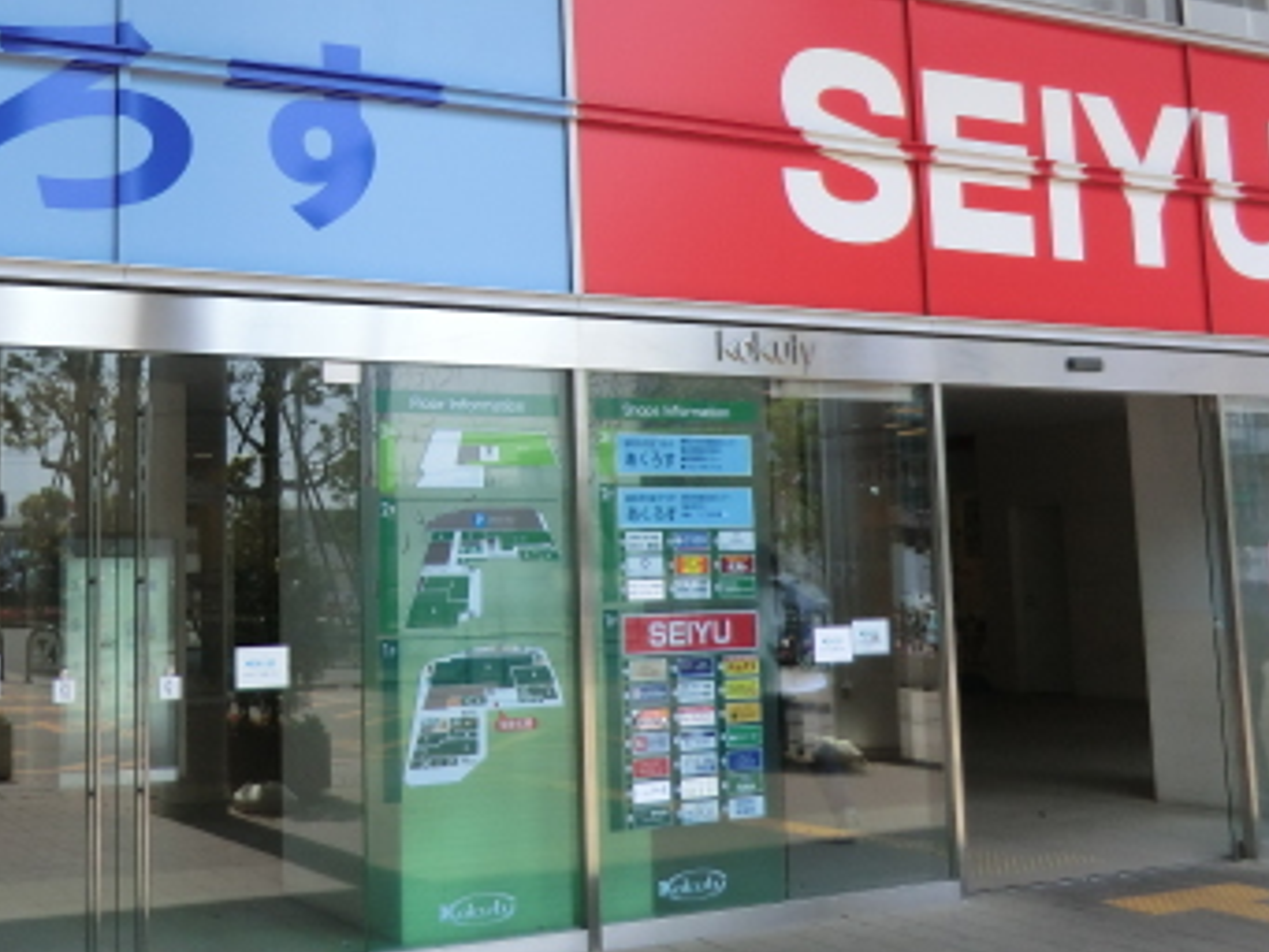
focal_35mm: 45
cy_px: 324
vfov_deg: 32.0
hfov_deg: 40.8
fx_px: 1650
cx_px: 313
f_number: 3.2
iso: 80
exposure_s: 1/250
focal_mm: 4.3
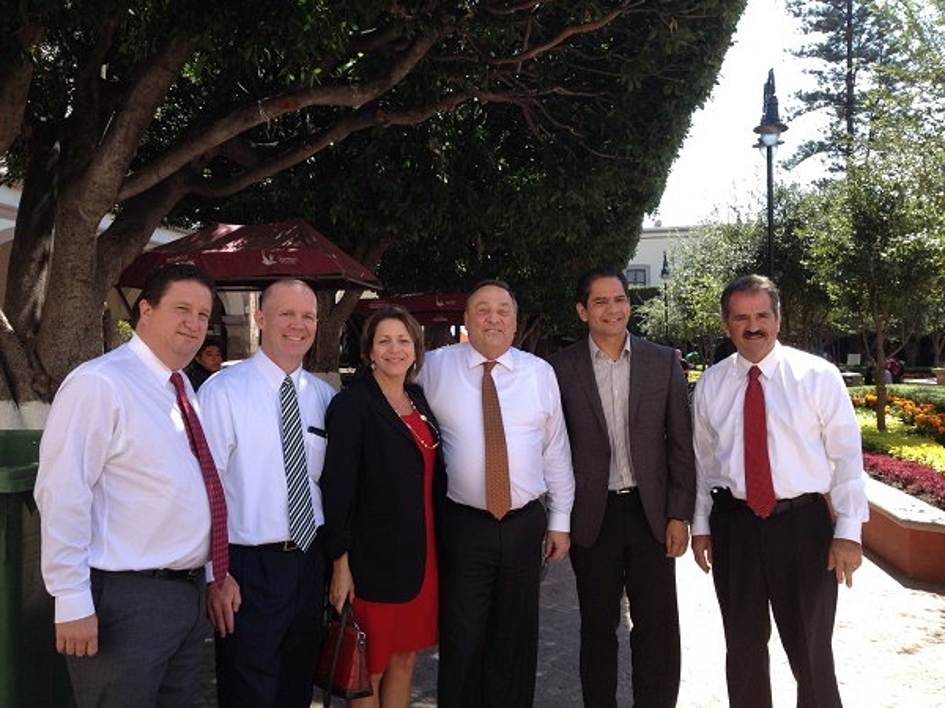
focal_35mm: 35
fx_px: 955
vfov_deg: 40.7
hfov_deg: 52.6
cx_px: 472
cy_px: 354
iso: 50
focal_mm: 4.28
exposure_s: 1/468
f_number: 2.4
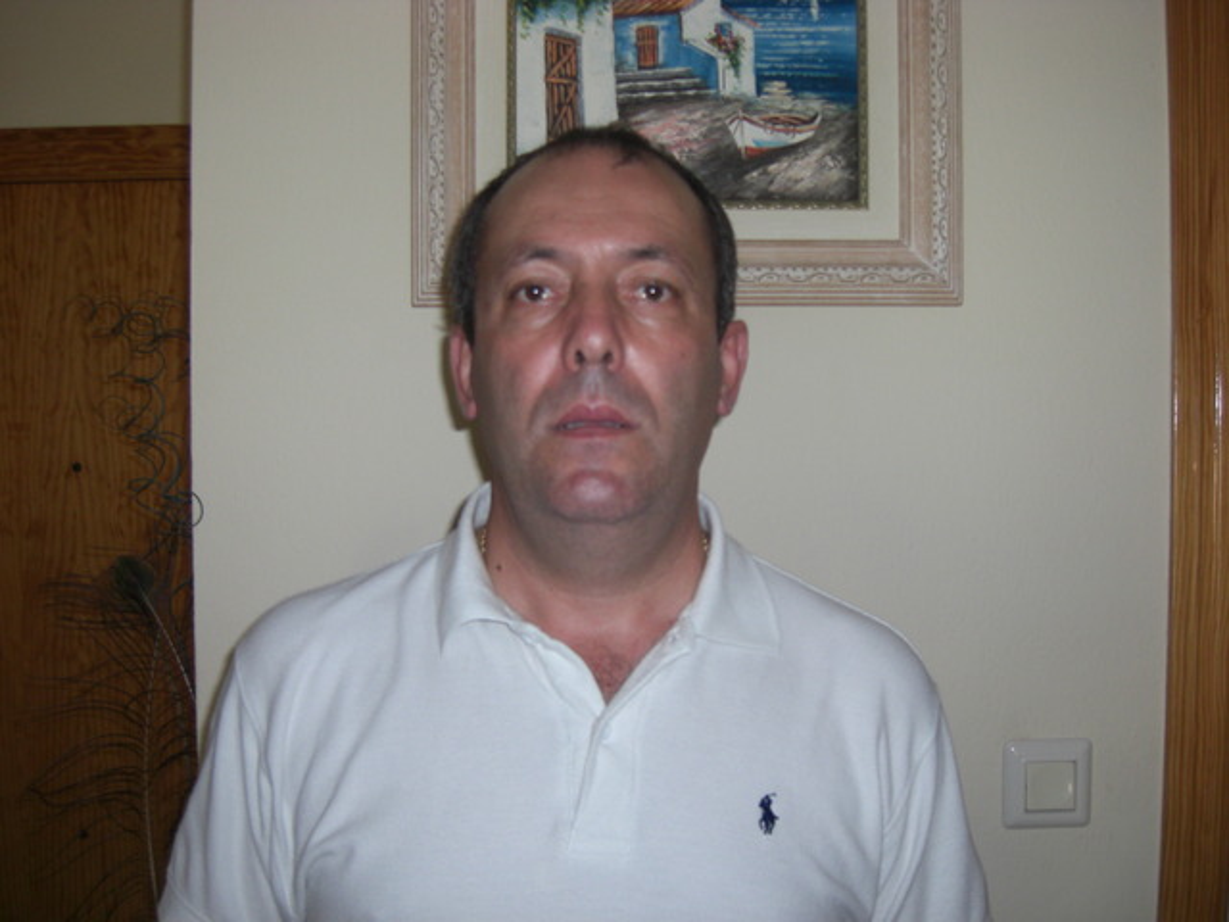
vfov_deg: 37.7
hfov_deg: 49.0
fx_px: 1349
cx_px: 614
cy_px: 461
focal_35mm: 38
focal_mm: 7.9
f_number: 2.8
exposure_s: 1/60
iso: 200
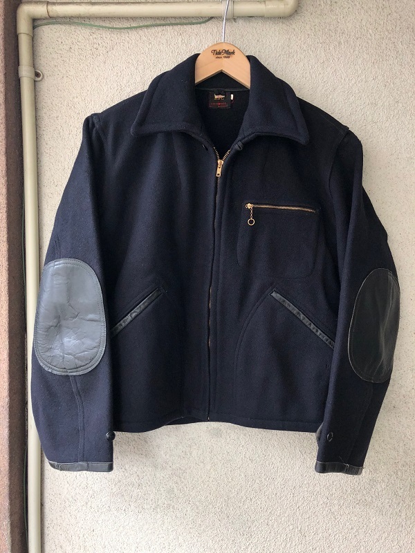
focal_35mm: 29
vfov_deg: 61.7
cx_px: 208
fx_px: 464
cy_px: 276
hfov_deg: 48.2
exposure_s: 1/122
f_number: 1.8
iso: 40
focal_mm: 3.99
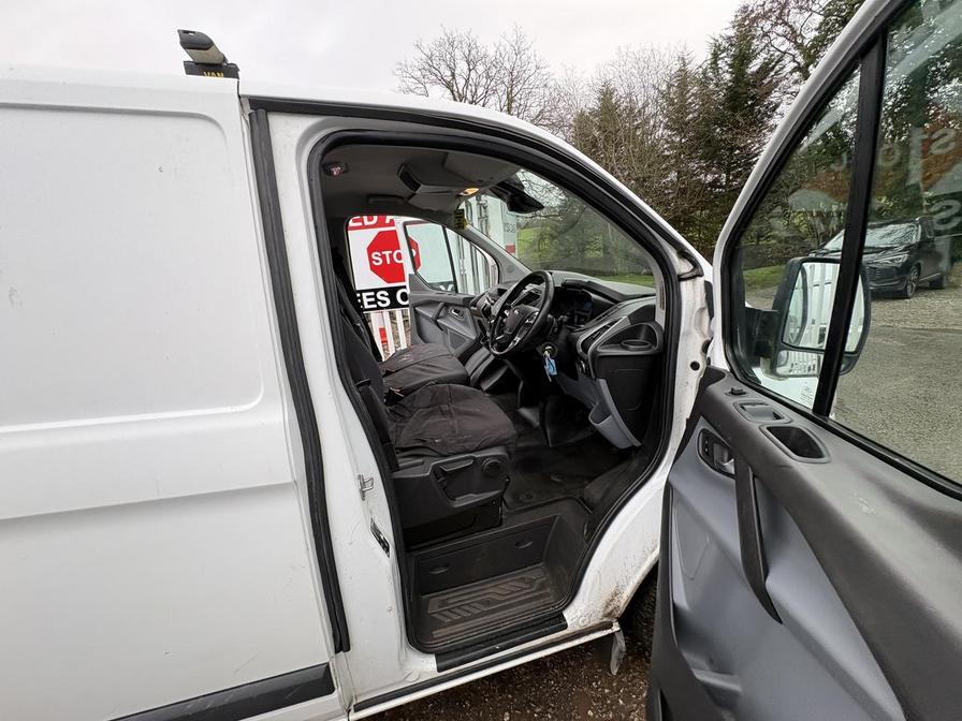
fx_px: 389
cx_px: 481
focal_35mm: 14
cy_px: 360
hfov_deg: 102.1
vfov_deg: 85.7
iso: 64
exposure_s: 1/200
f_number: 2.2
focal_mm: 2.22
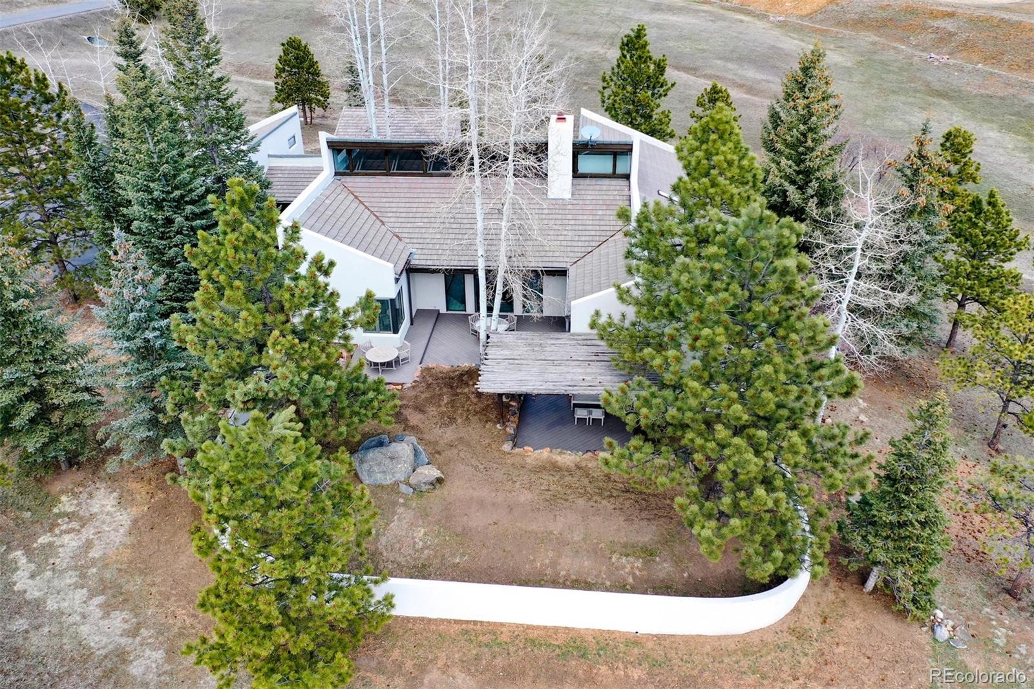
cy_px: 344
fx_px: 804
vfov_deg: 46.4
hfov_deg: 65.5
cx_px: 517
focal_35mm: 28
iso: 100
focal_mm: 10.26
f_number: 4.5
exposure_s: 1/200
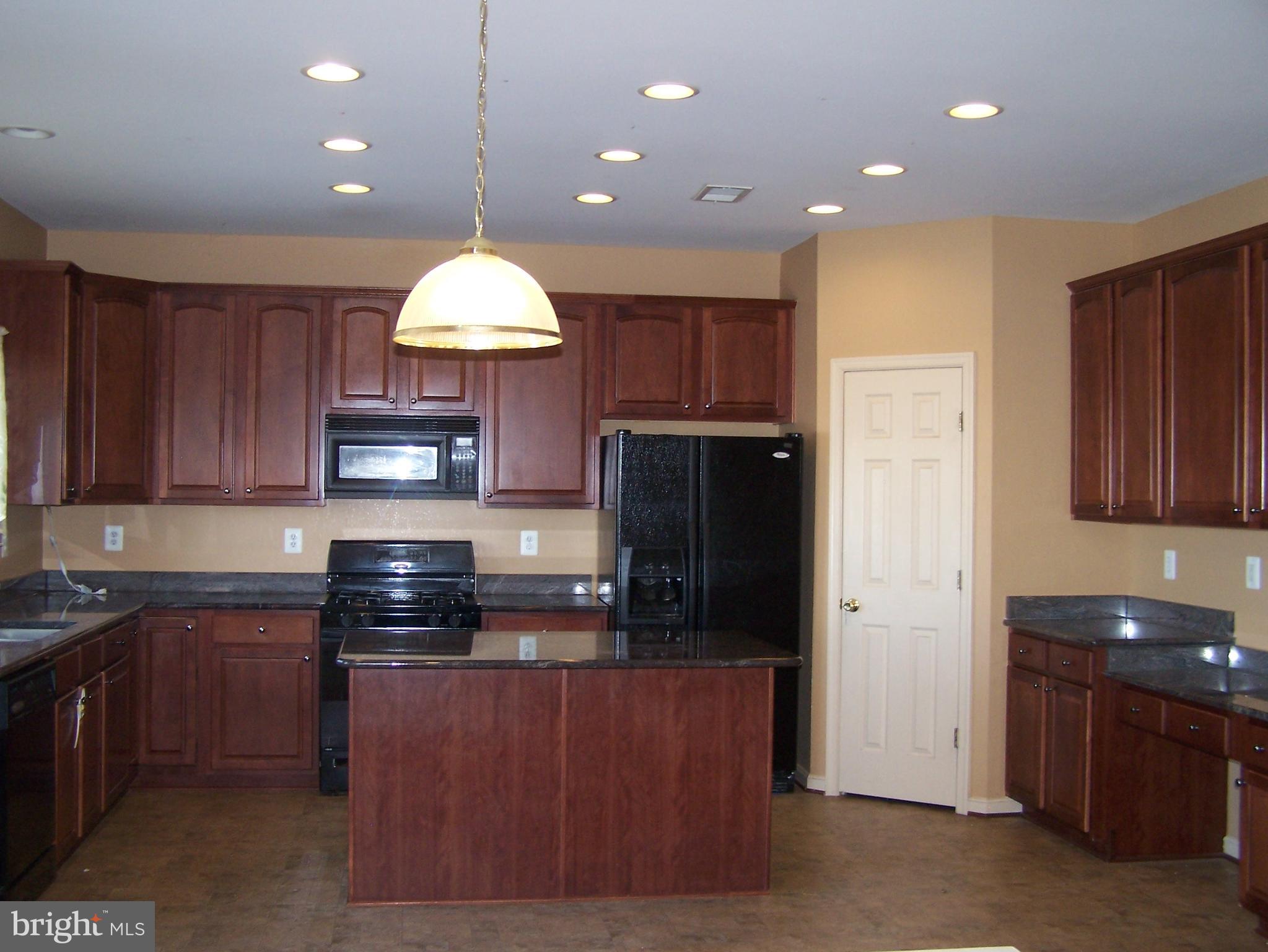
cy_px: 476
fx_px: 1392
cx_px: 634
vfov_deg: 37.7
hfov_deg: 49.0
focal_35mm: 38
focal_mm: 6.3
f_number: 2.8
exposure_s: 1/60
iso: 140
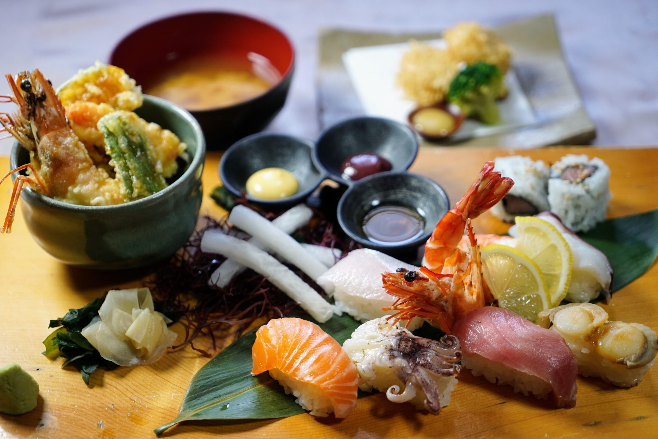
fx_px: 1280
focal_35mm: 70
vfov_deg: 19.5
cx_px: 329
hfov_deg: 28.8
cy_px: 220
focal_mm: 70
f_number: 4
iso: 640
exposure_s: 1/80
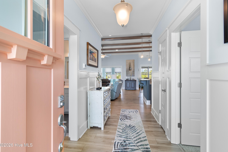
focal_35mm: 15
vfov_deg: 77.3
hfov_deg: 100.4
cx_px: 114
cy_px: 76
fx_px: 95
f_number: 4.5
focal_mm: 10
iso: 100
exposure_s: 1/10
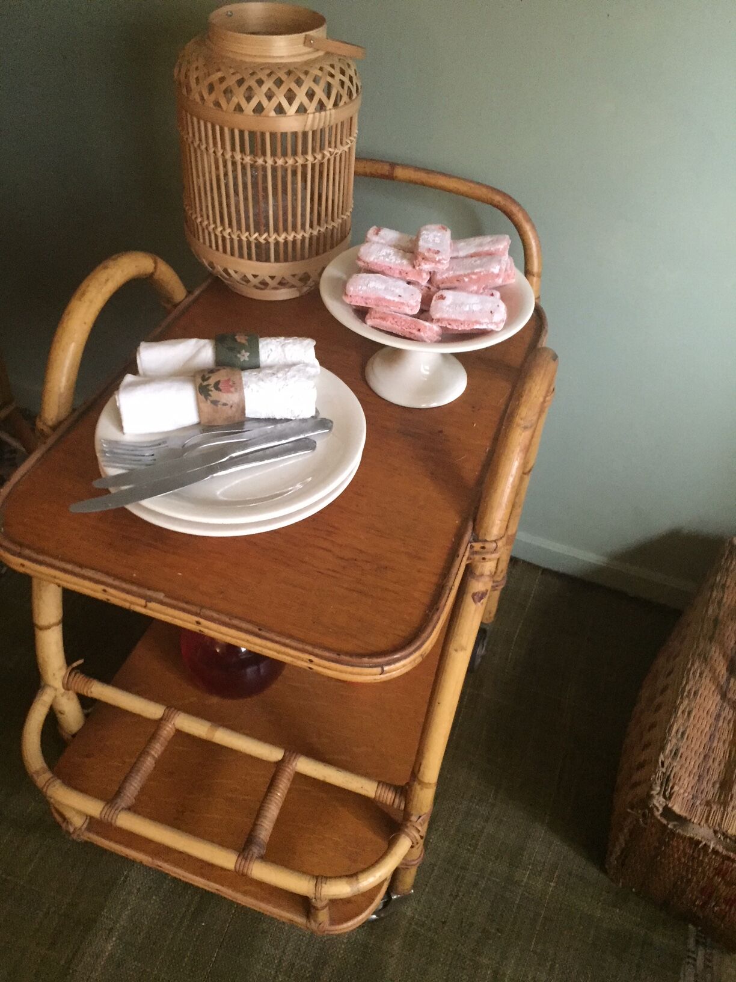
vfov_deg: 61.7
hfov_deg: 48.2
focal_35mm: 29
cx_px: 368
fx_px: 822
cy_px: 491
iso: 400
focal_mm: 4.15
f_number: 2.2
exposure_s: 1/17
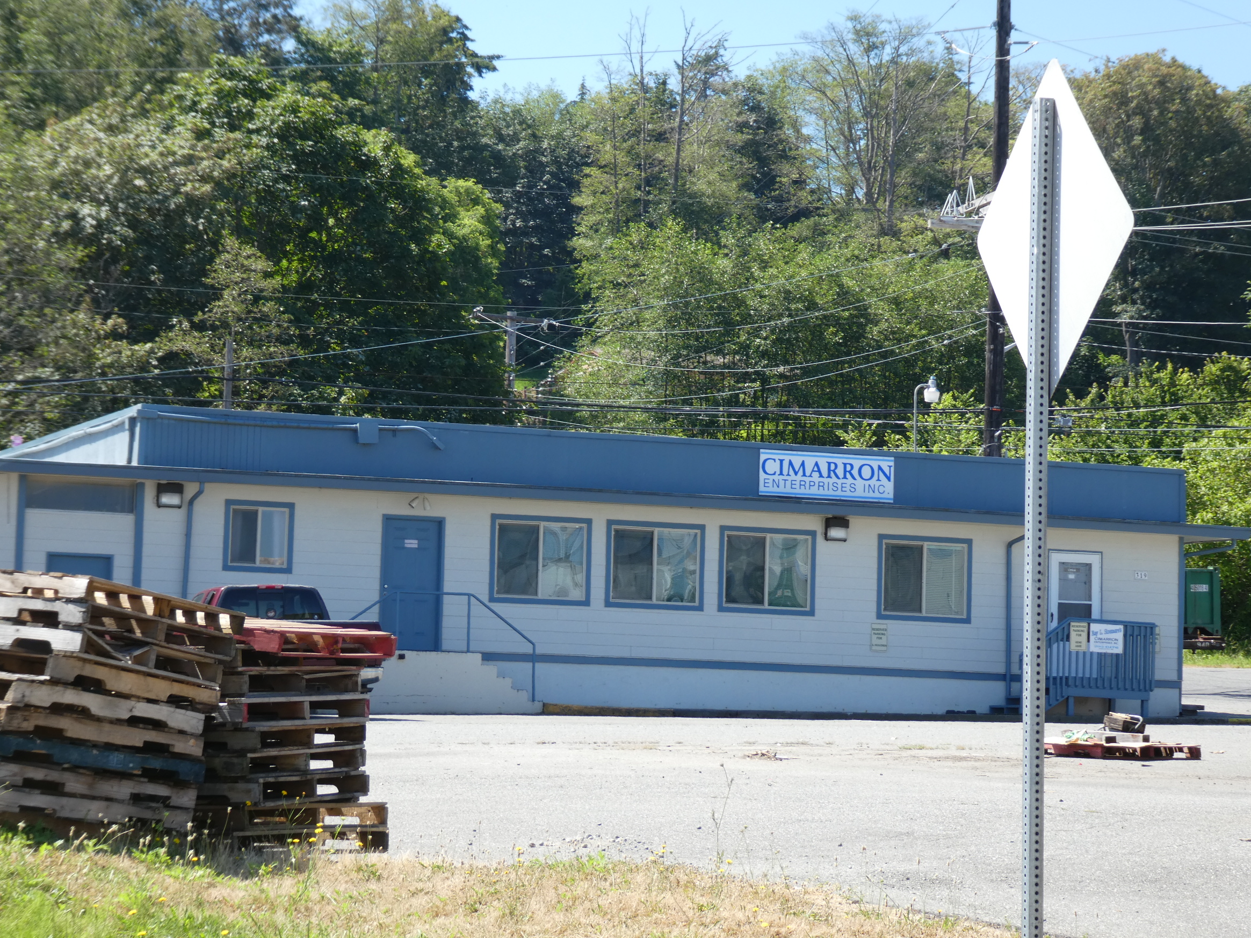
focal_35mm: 101
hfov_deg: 19.4
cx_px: 635
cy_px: 482
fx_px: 3650
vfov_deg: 14.6
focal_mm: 17.5
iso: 80
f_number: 5
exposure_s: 1/160
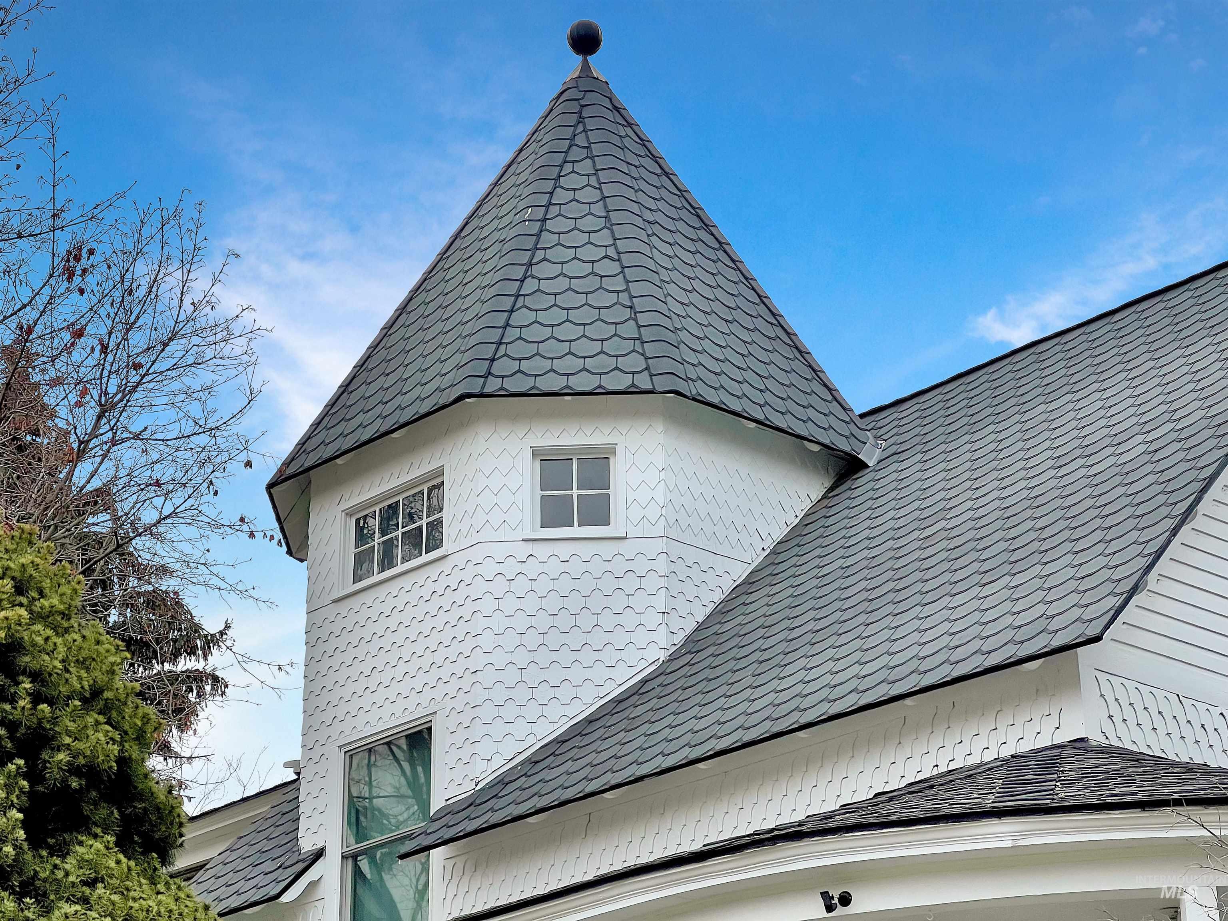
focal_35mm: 77
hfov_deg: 25.3
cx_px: 614
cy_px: 460
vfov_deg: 19.1
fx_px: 2732
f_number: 2.8
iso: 32
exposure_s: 1/130
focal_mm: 9
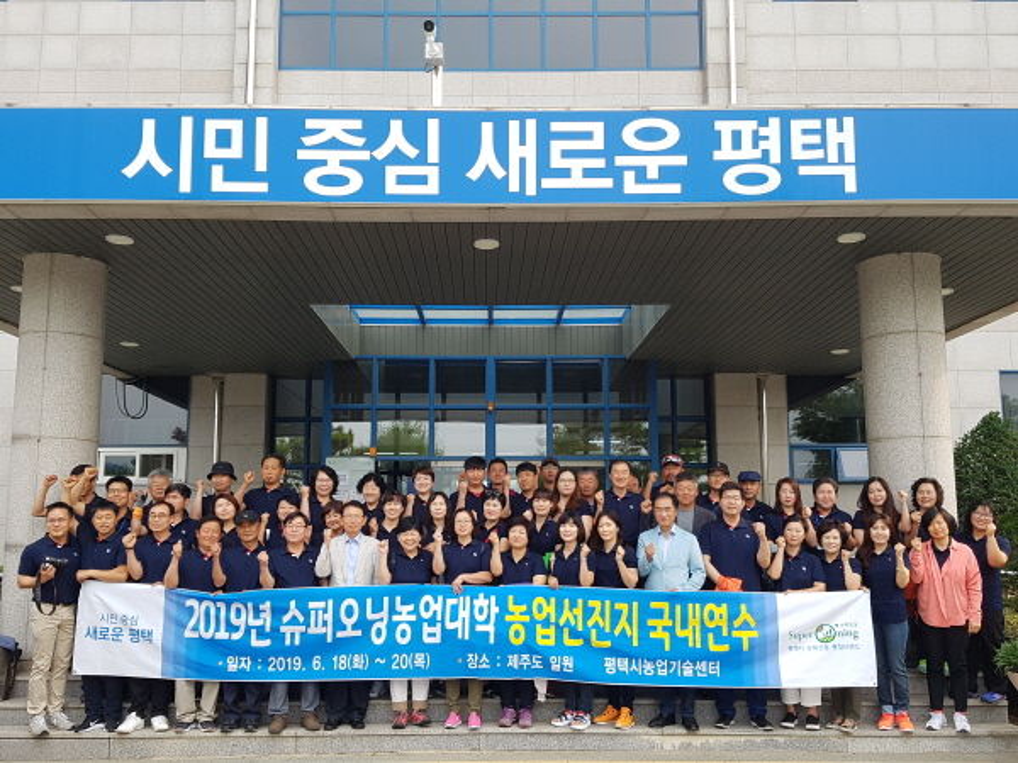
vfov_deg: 53.1
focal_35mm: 26
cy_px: 382
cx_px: 509
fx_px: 765
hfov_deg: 67.3
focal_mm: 4.2
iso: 50
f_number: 1.7
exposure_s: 1/421
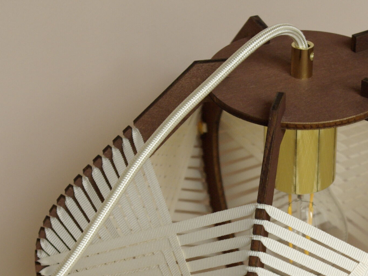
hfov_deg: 15.4
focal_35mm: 128
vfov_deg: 11.5
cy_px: 254
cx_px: 236
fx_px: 1361
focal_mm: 40
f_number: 5.6
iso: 640
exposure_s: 1/80
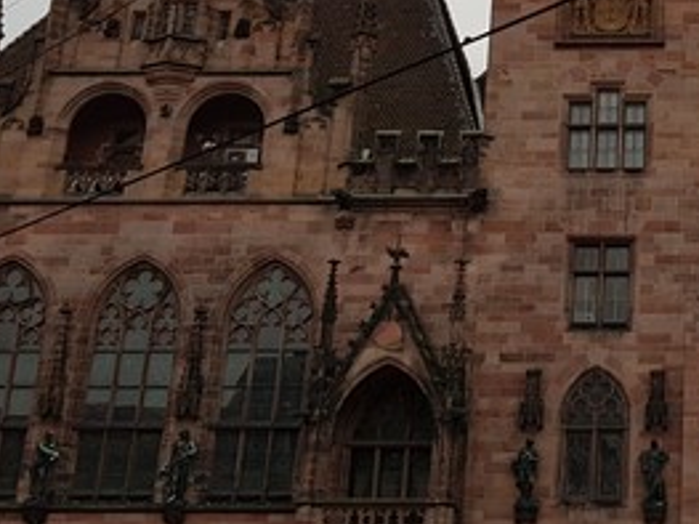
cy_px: 93
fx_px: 1595
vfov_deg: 18.4
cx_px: 739
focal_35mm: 79
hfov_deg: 23.4
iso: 64
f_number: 1.7
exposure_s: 1/100
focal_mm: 4.2
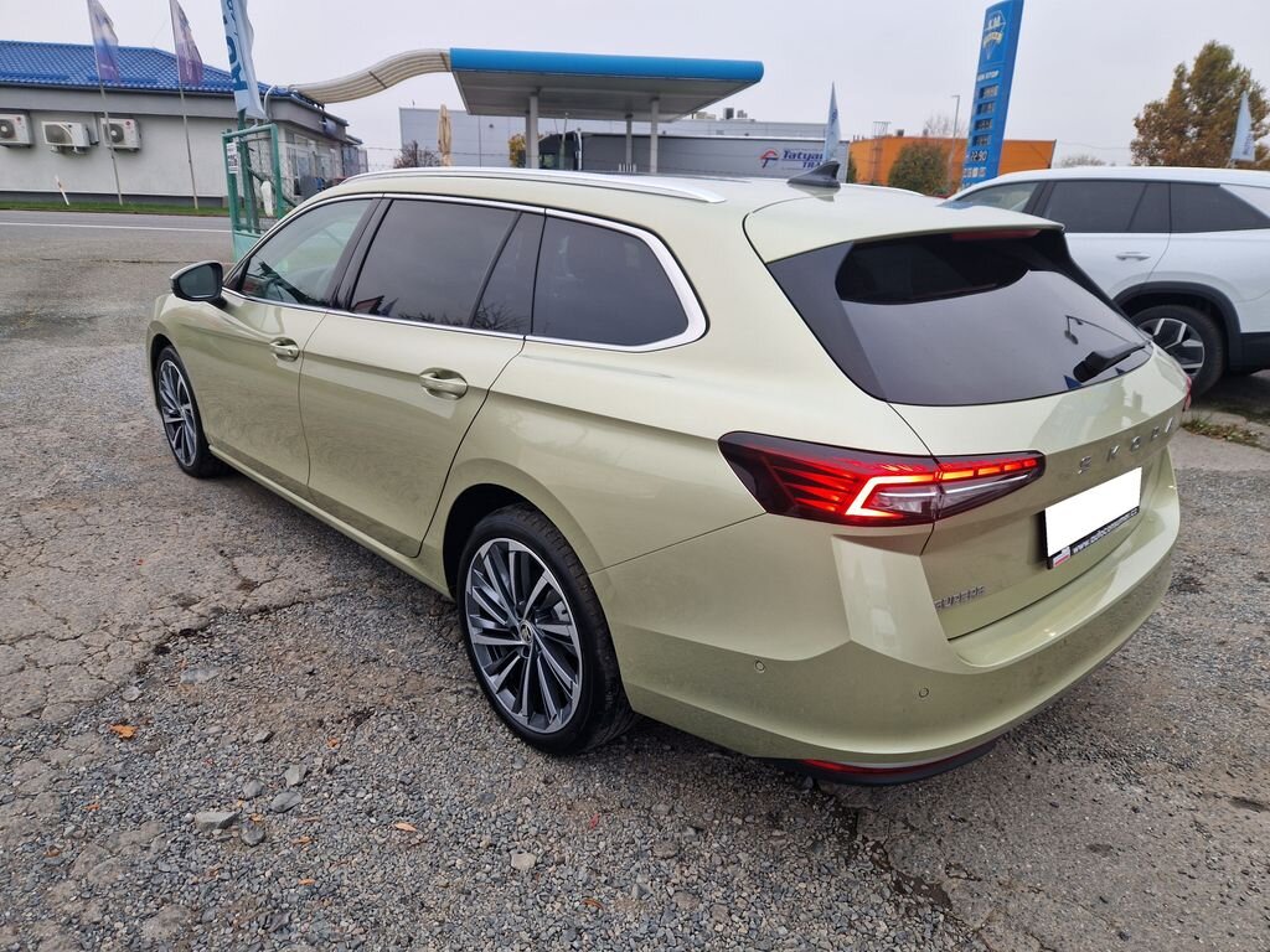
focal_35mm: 23
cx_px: 635
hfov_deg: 73.9
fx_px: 844
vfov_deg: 58.9
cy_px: 476
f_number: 1.8
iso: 50
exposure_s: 1/51
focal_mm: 5.4
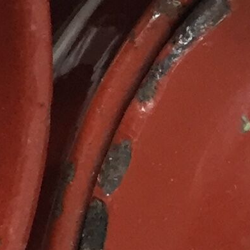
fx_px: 1749
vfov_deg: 8.1
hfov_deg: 6.9
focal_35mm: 214
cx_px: -636
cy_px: -66
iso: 160
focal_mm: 4.15
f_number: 2.2
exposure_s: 1/33
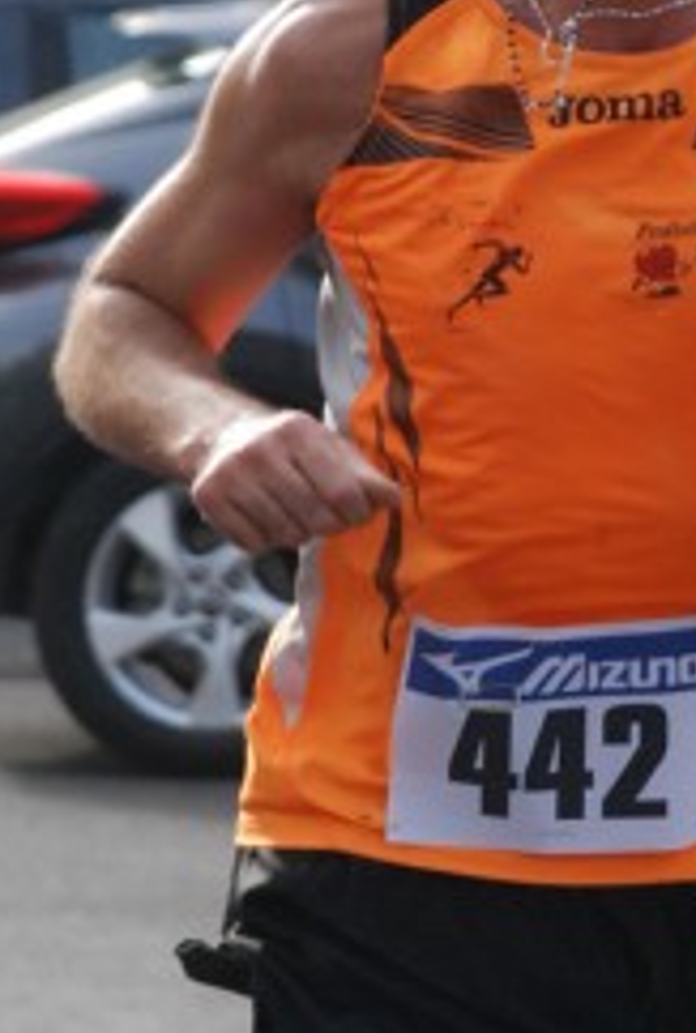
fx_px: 10171
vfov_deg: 5.8
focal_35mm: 353
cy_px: 585
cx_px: 698
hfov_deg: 3.9
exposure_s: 1/500
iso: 1000
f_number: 5.6
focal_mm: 95
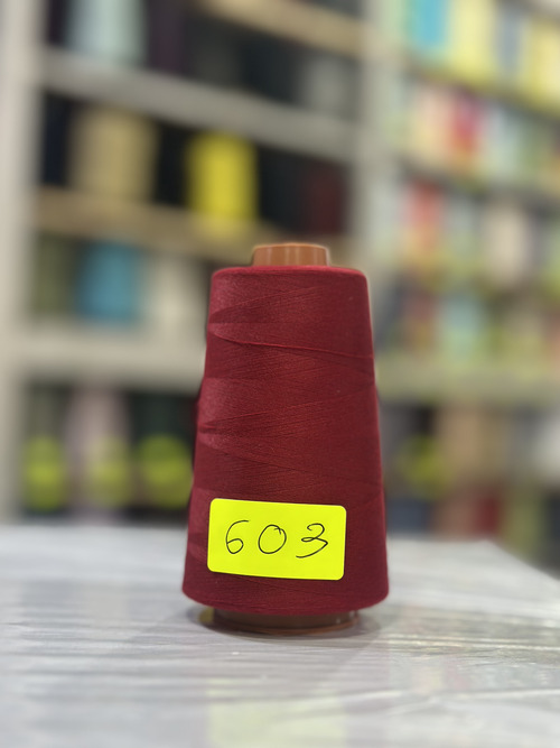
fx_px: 1036
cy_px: 374
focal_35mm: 48
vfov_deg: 39.7
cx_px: 280
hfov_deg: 30.3
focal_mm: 6.86
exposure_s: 1/50
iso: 80
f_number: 1.78
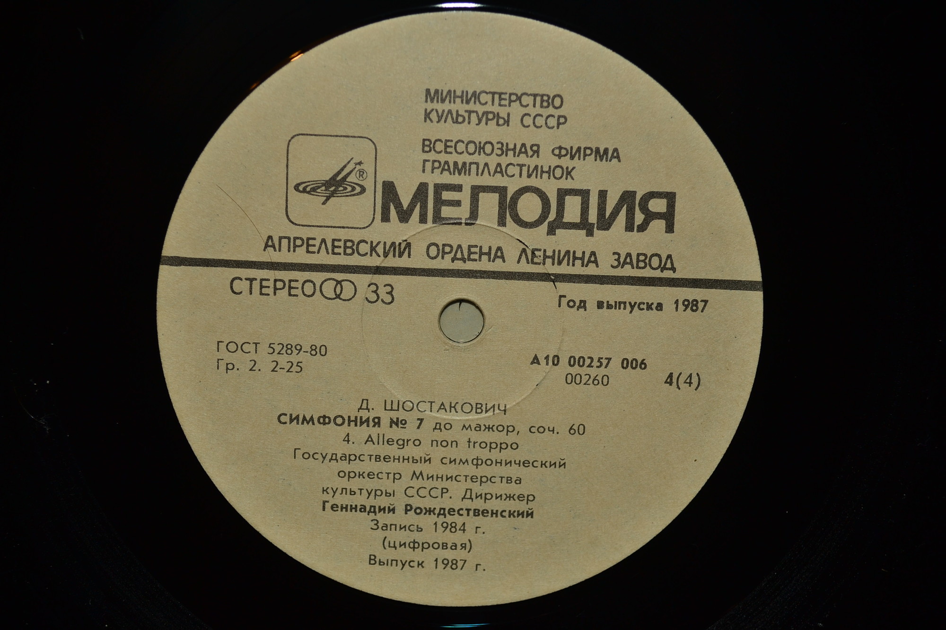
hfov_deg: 38.9
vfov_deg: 26.5
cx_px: 473
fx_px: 1340
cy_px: 315
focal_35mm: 51
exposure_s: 1/60
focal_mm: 34
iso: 100
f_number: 5
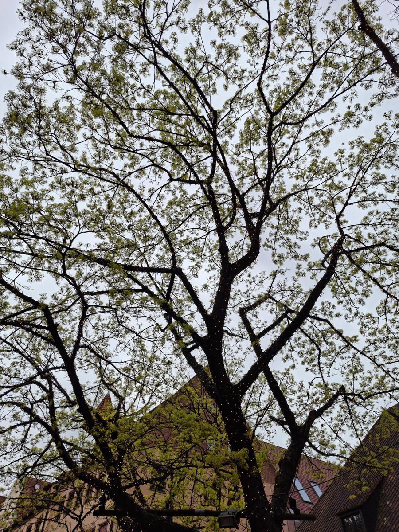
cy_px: 266
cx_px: 200
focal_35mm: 23
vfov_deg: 73.9
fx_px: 353
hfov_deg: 58.9
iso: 50
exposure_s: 1/1044
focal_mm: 5.54
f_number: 1.8
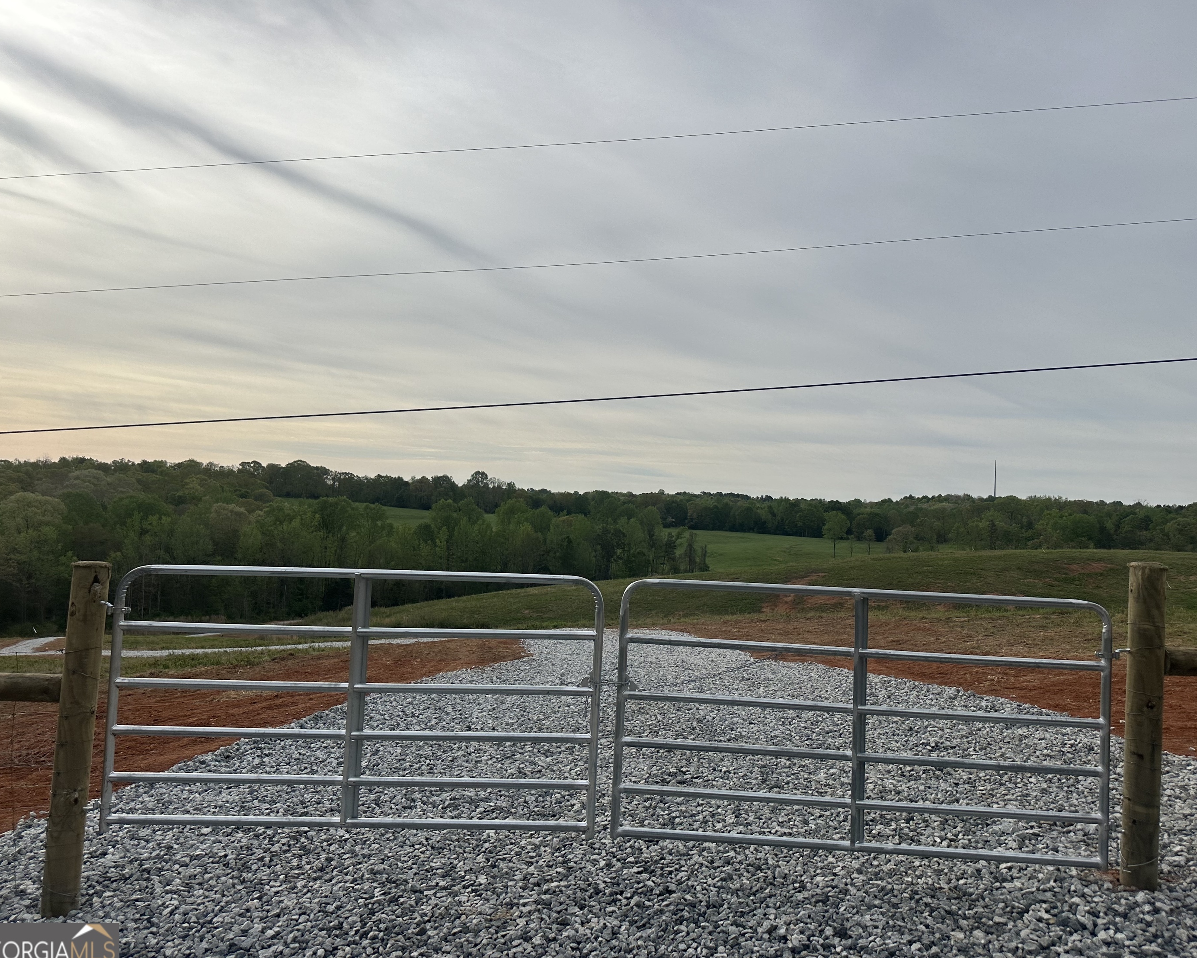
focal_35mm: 26
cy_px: 474
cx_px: 634
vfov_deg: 54.9
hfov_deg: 66.0
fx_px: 921
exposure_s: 1/8929
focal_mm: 6.86
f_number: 1.78
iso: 80
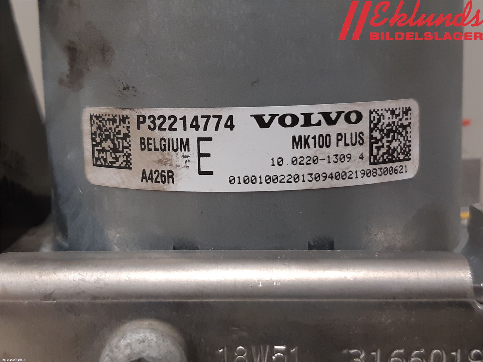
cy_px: 181
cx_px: 242
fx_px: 363
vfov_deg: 53.1
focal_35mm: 26
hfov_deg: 67.3
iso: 125
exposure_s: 1/50
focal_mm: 3.93
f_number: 1.7
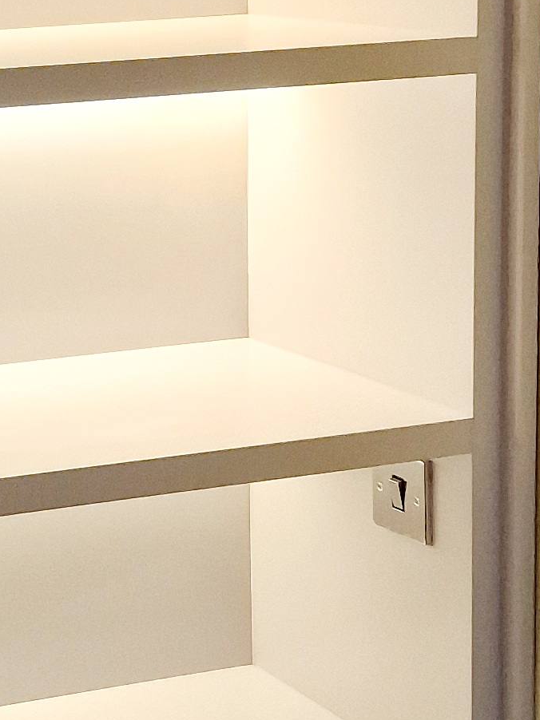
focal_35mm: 102
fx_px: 2123
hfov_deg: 13.7
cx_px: -260
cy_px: 155
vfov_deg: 19.1
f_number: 1.8
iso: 320
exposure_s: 1/100
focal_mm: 6.4
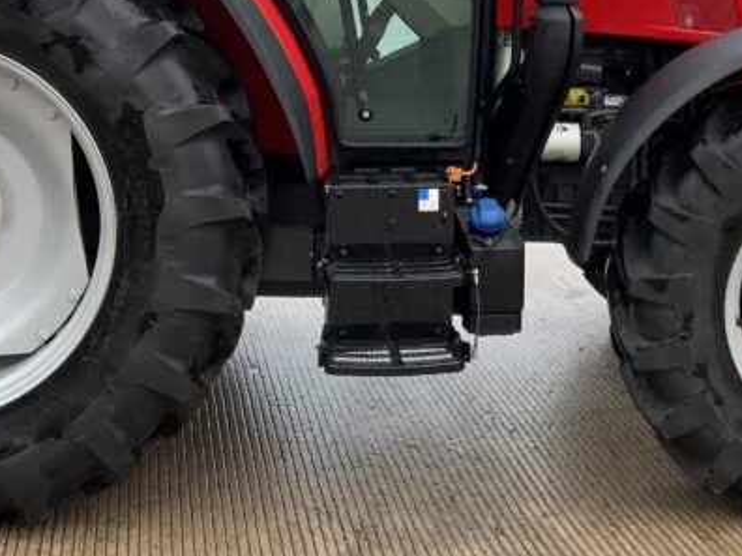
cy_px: -41
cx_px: 459
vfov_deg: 18.9
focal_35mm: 75
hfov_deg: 25.9
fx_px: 1608
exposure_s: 1/400
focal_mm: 3
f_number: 1.8
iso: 16
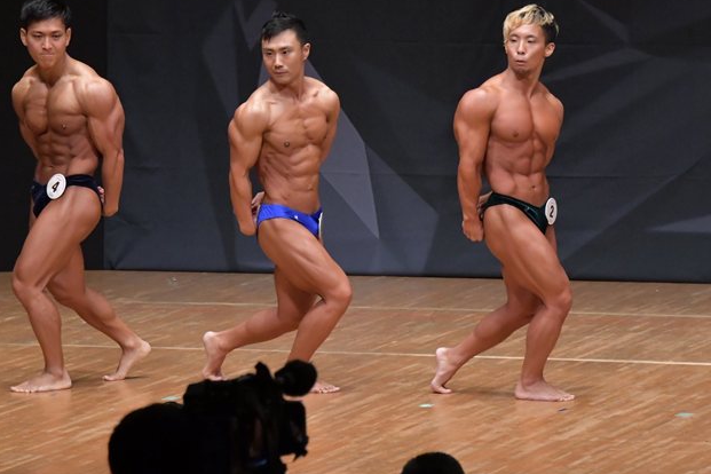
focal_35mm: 318
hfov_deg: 6.5
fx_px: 6280
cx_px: 312
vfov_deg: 4.3
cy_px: 205
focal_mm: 170
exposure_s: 1/400
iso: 6400
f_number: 5.6
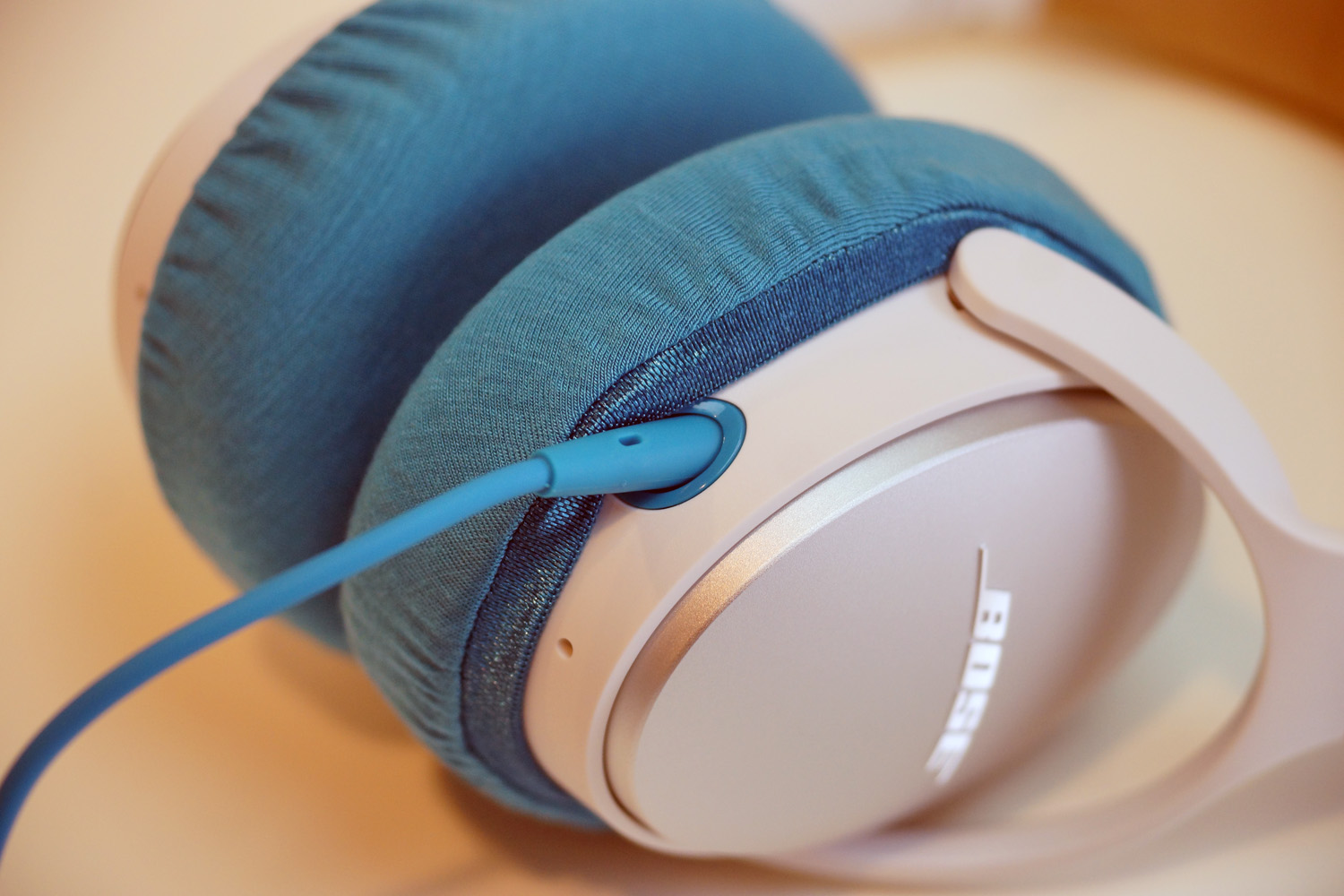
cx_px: 672
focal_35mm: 120
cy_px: 448
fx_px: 4480
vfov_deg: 11.4
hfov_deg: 17.1
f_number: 4.5
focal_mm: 80
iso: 400
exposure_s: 1/125
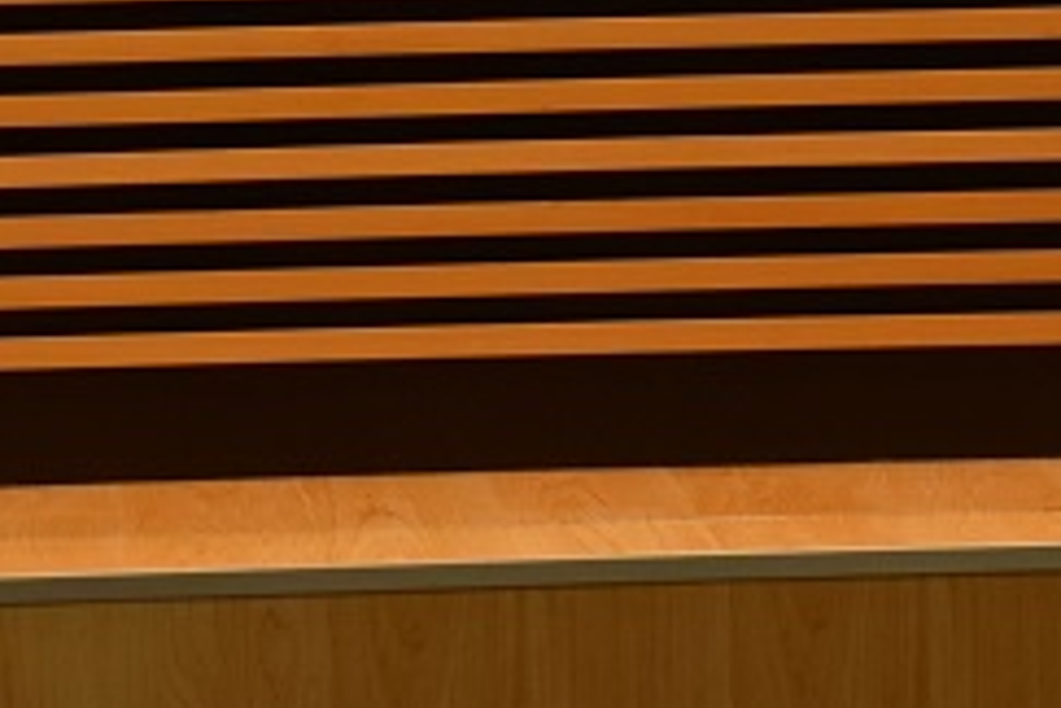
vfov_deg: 4.6
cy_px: -573
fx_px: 8723
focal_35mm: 296
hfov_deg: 7.0
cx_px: 419
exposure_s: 1/60
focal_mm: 48
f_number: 4.5
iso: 900
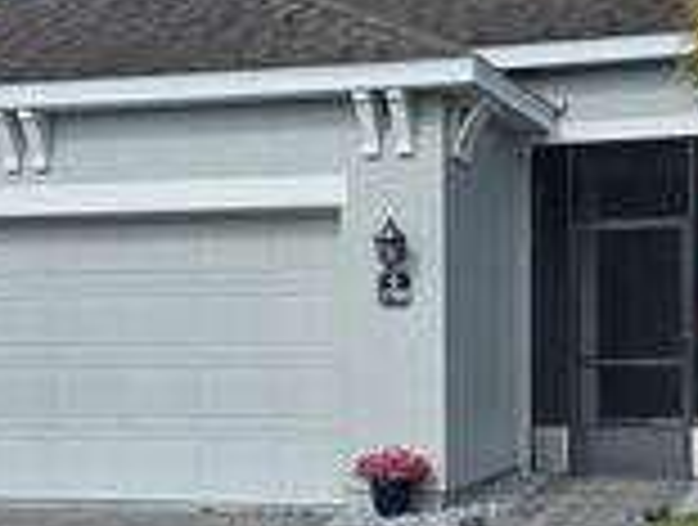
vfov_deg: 19.8
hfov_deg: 26.3
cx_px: 378
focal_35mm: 74
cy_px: 389
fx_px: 1496
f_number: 1.7
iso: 80
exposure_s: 1/5447
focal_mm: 6.25
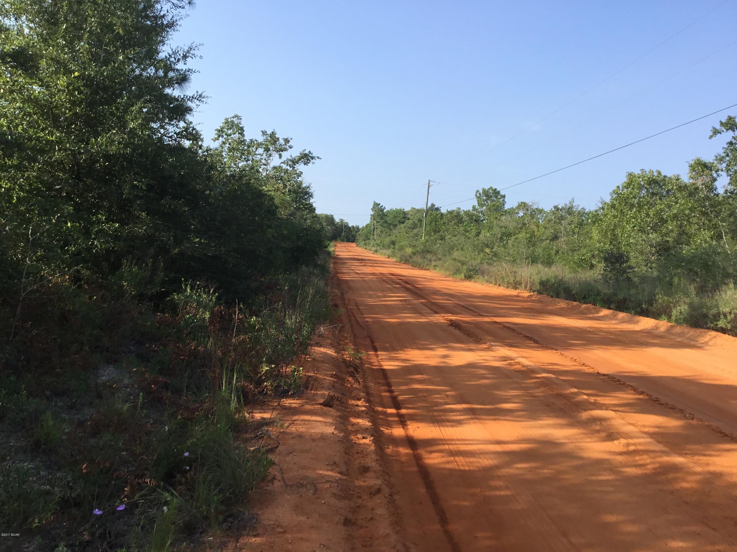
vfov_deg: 45.4
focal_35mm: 31
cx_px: 368
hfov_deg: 58.4
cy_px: 276
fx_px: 660
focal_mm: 3.3
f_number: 2.4
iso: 25
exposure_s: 1/867
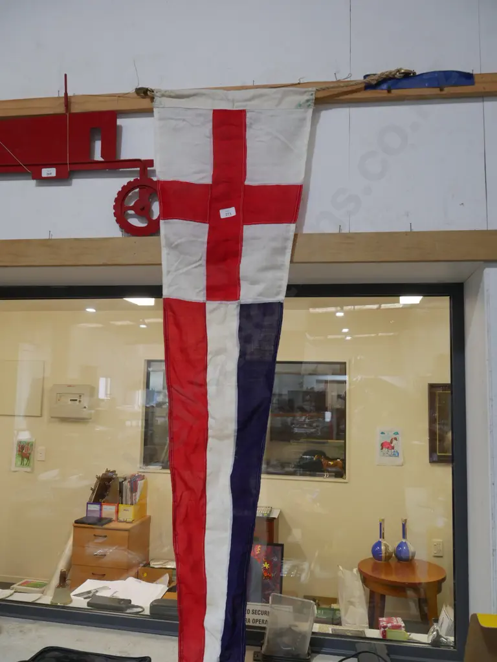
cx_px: 248
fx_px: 536
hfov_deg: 49.7
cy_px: 331
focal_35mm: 28
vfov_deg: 63.4
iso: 1000
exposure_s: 1/60
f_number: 5.6
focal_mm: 14
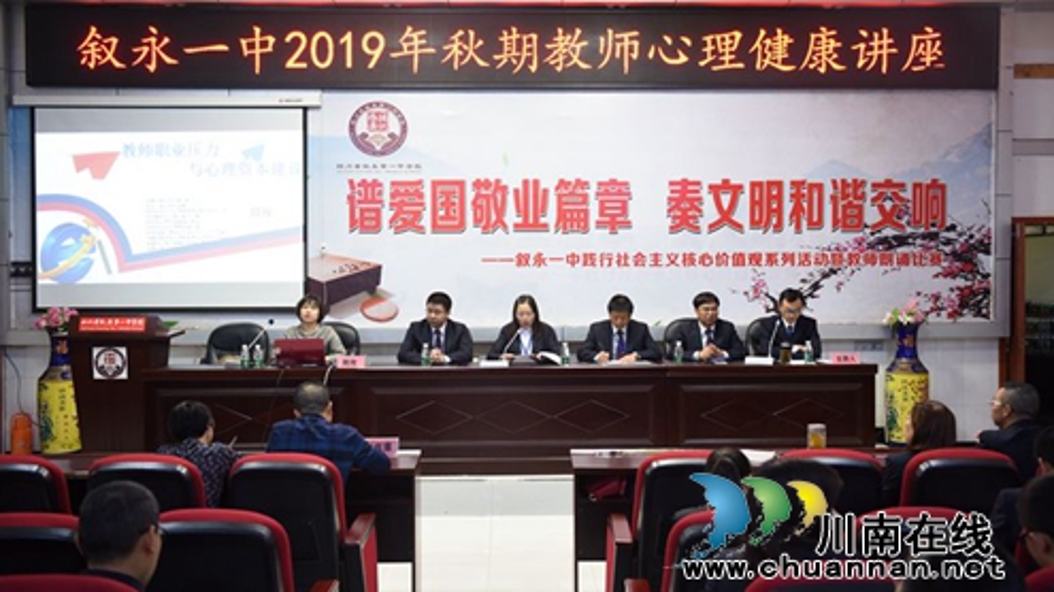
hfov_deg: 55.3
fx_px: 1006
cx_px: 524
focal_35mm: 36
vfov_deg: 32.8
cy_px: 273
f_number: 3.2
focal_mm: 34
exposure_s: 1/40
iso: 800
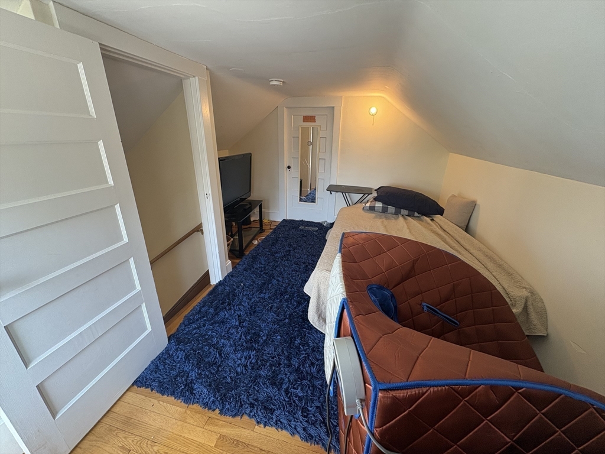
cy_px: 227
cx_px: 302
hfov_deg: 102.1
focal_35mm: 14
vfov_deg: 85.7
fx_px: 245
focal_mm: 2.22
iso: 200
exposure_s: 1/60
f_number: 2.2
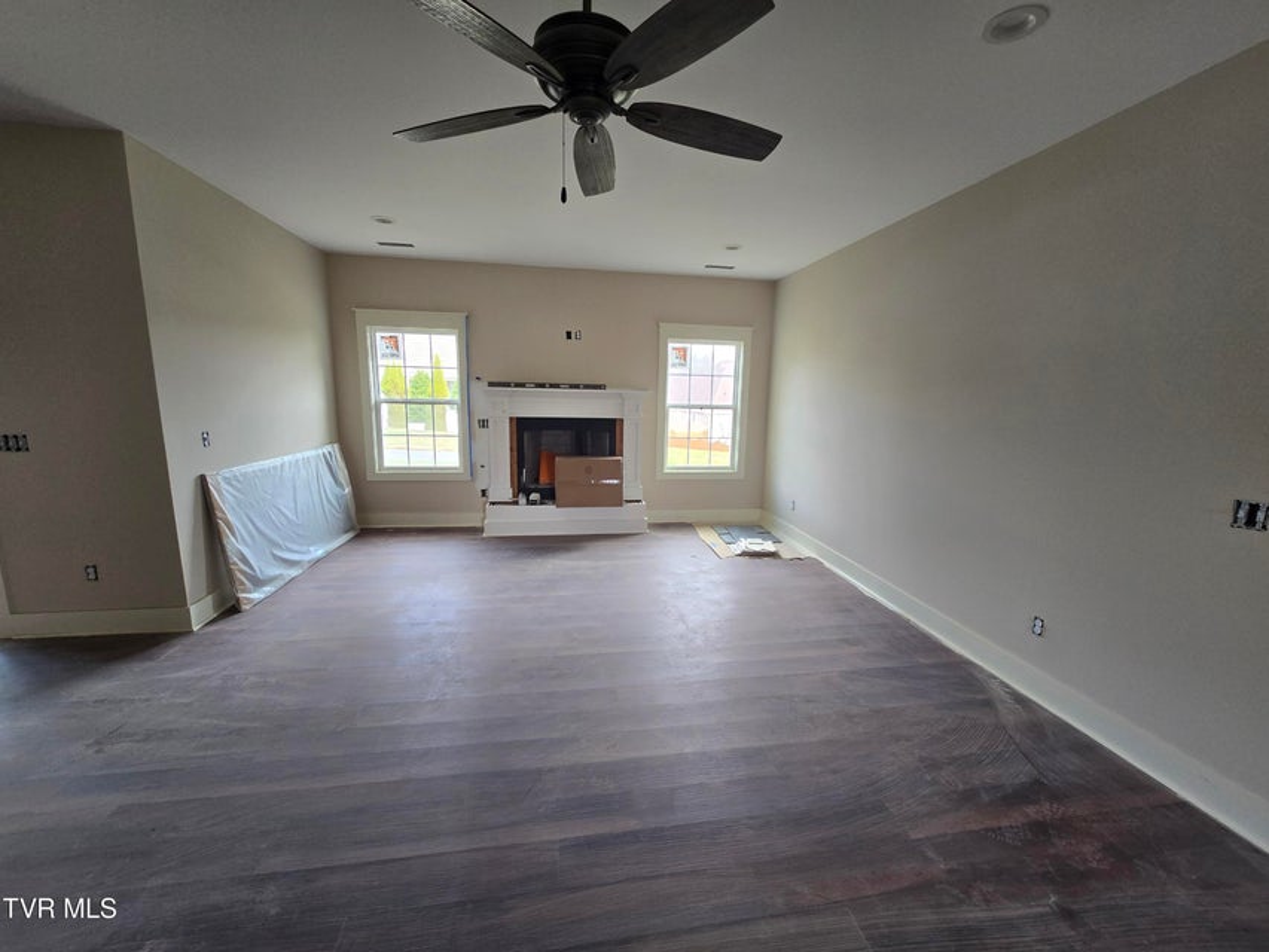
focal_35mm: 13
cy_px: 476
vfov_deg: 89.9
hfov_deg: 106.2
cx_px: 634
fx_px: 477
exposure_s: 1/60
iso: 125
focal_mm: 2.2
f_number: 2.2
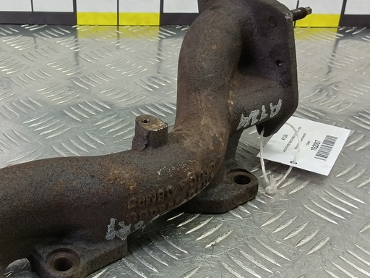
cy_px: 154
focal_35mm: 46
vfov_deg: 31.5
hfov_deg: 40.3
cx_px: 100
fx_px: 492
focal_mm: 4.11
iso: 168
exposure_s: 1/50
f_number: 1.6
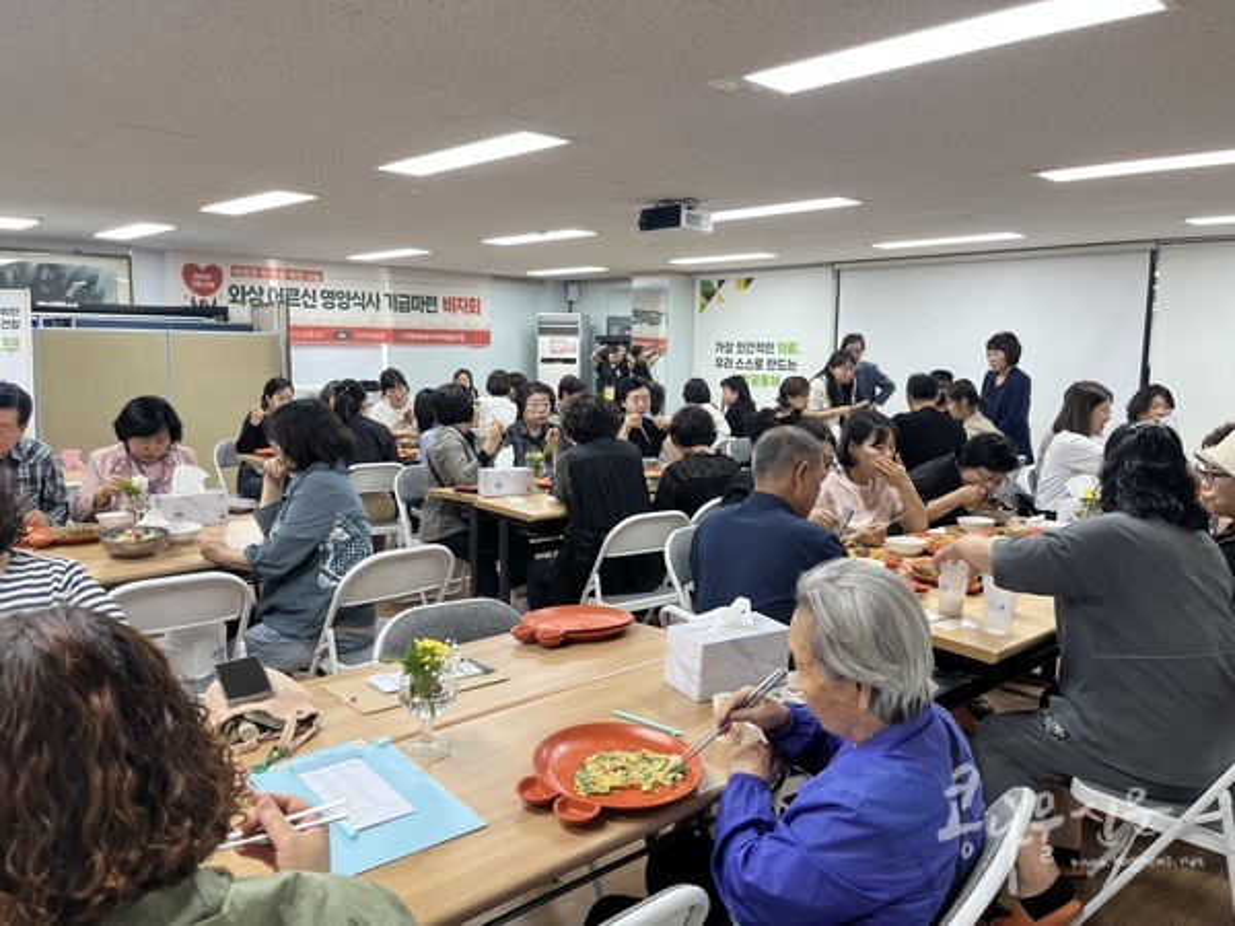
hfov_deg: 67.3
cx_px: 618
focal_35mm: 26
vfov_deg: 53.1
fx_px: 928
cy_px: 463
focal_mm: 5.1
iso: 64
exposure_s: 1/60
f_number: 1.6
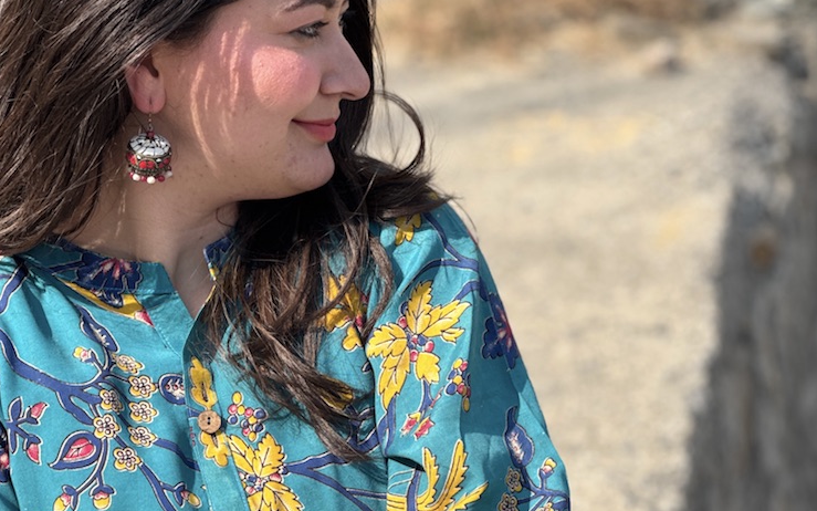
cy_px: 418
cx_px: 408
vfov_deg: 11.9
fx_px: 2449
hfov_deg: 18.9
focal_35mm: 110
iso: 25
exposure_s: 1/582
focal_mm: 9
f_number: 2.8
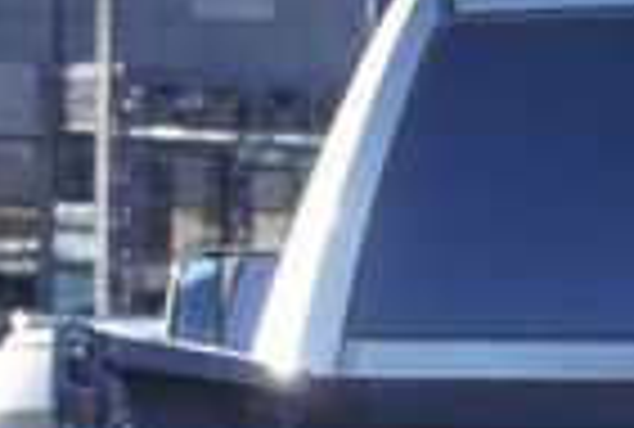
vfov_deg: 5.3
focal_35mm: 258
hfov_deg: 7.8
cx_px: 1030
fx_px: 4558
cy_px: 811
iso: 100
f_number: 5.6
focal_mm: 38
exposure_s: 1/80
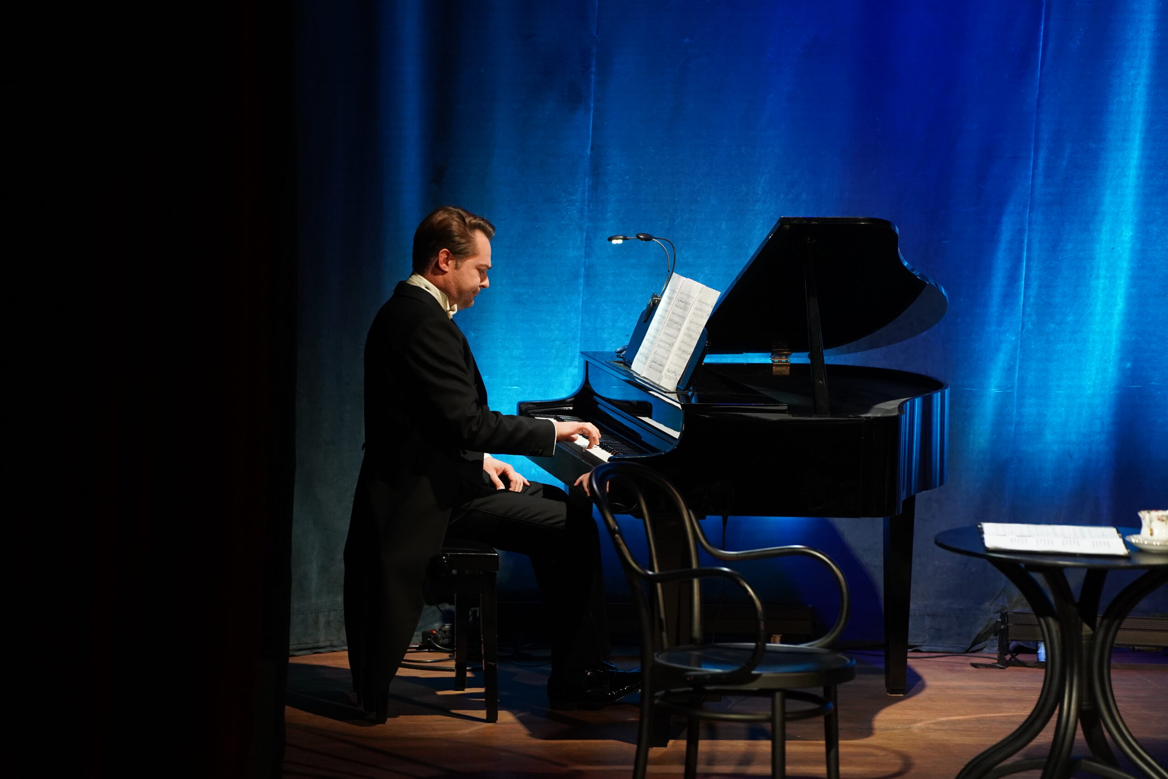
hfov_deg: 13.7
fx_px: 4867
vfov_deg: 9.1
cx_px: 584
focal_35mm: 150
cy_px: 390
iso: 3200
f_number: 3.5
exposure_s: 1/250
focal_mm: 150
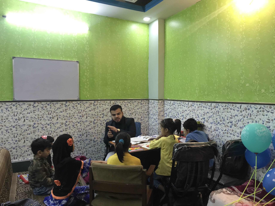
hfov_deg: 63.4
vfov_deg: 49.7
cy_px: 103
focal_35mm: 28
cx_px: 138
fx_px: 222
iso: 50
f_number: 1.8
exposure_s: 1/33
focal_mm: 3.99
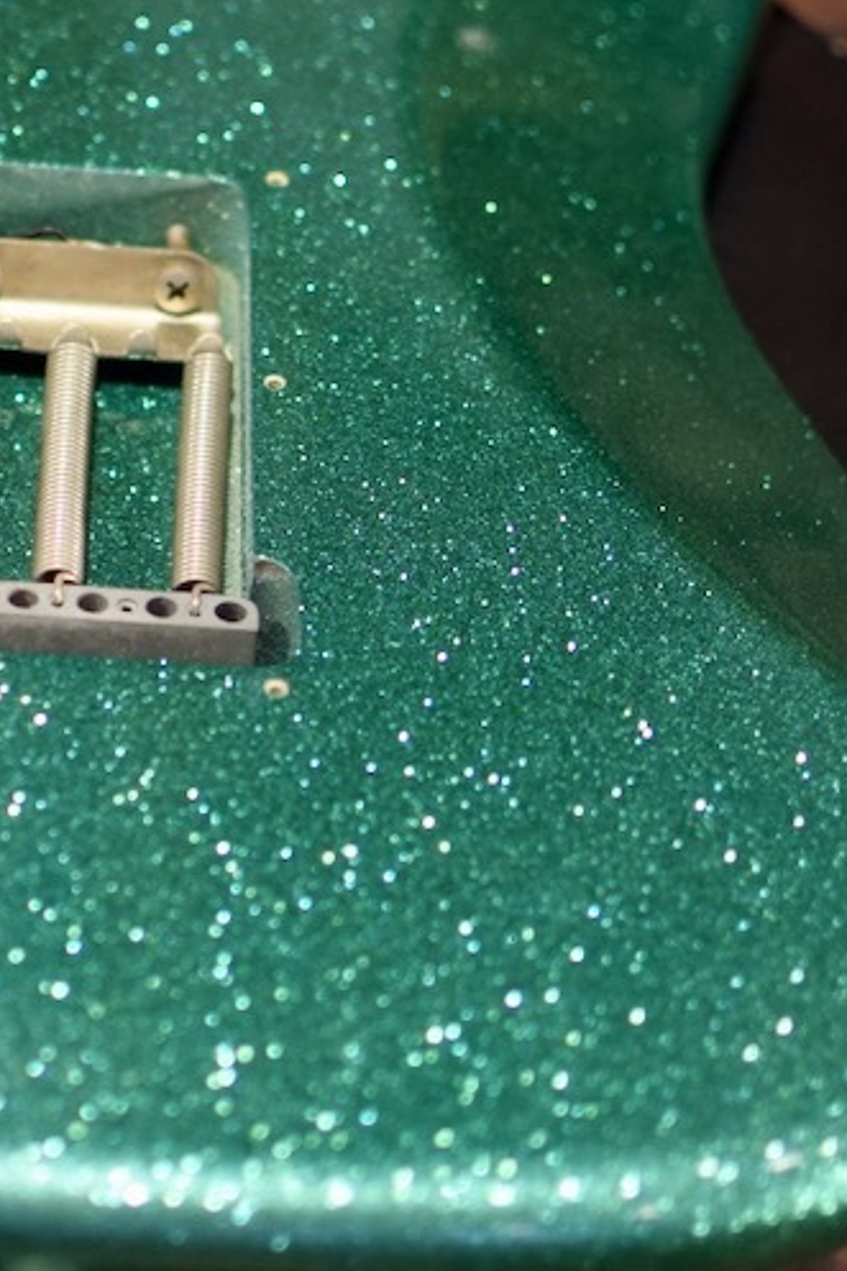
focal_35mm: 135
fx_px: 4778
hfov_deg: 10.0
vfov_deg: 15.1
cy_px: 460
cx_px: -31
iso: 400
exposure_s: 1/200
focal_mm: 35
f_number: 1.8
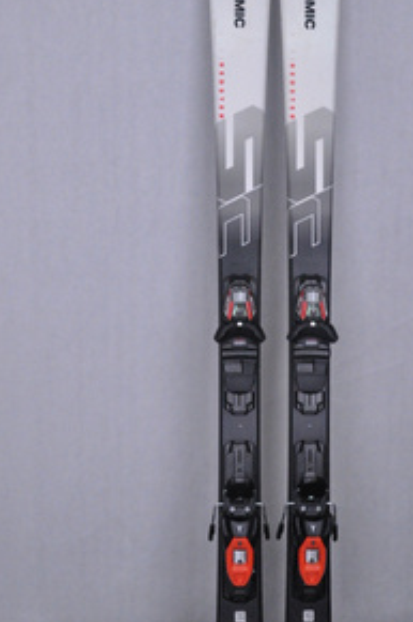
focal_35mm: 51
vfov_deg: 38.8
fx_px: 881
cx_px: 269
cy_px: 366
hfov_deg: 26.3
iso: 3200
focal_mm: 22
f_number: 9.5
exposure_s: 1/125
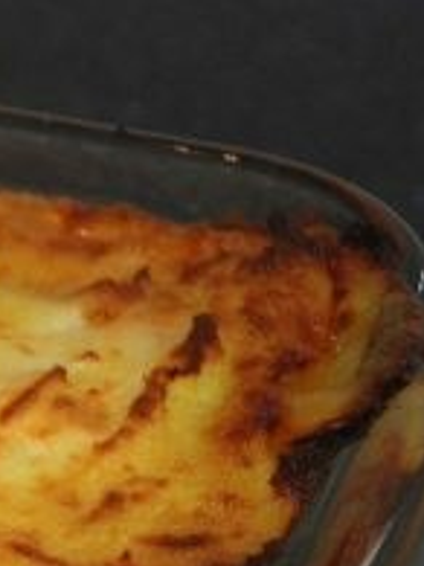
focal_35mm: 415
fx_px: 6785
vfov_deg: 4.8
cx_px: -685
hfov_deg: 3.5
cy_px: 723
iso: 160
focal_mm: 70
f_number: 5.6
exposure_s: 1/60
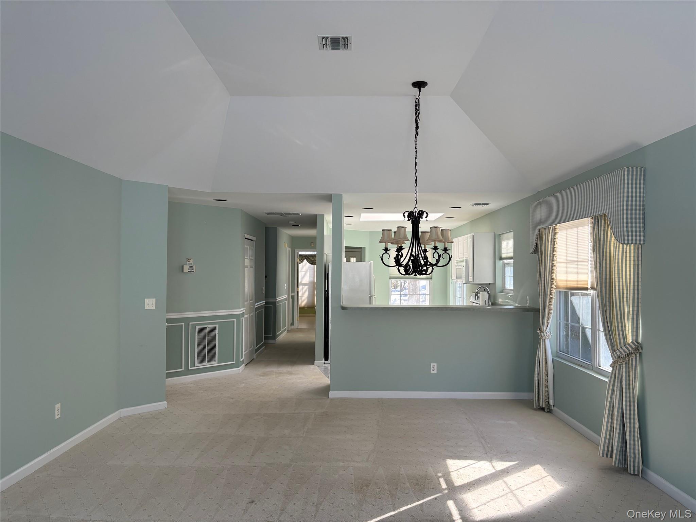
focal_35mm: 26
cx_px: 348
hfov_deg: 67.3
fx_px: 523
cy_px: 261
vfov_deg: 53.1
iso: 64
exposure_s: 1/430
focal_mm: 5.96
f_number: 1.6
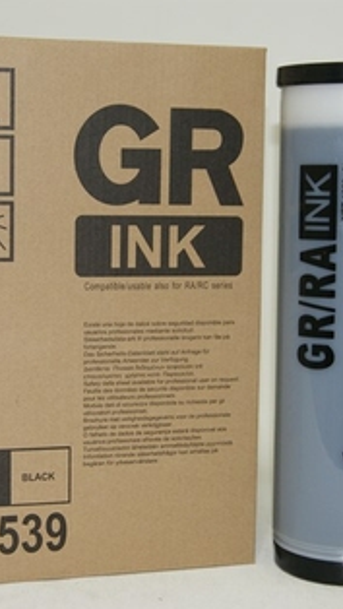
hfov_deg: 16.8
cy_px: 307
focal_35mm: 72
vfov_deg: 29.3
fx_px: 1162
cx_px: 159
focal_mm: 30
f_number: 5.6
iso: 400
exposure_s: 1/60
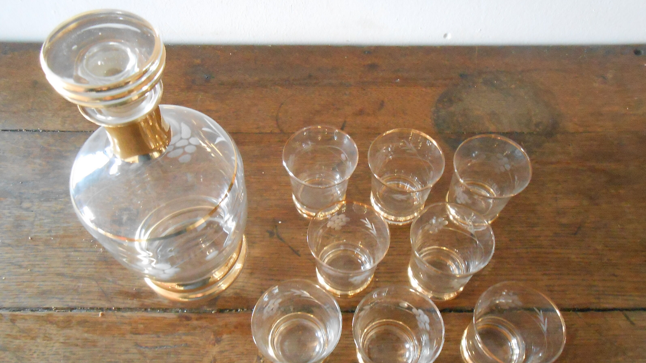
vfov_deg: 39.9
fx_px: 497
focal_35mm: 29
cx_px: 318
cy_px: 224
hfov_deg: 66.1
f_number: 3.5
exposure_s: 1/8
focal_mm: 4.6
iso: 800
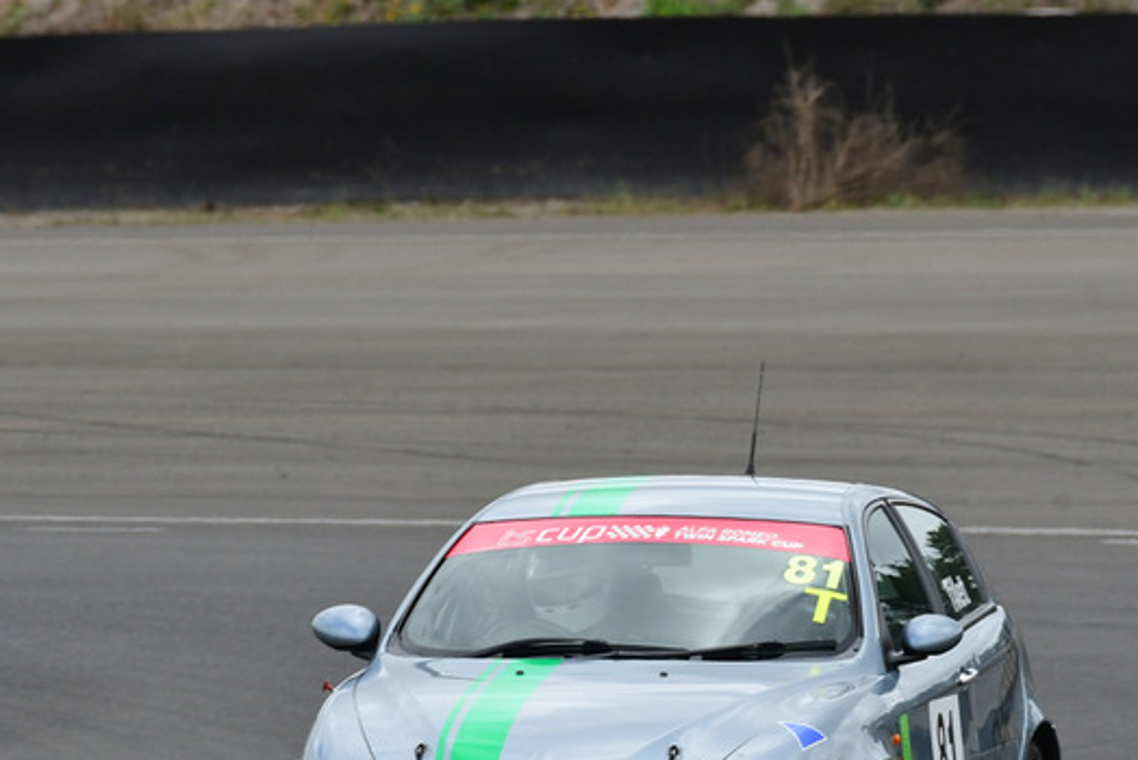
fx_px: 30394
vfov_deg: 1.4
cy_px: 534
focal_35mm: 961
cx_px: 612
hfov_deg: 2.1
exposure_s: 1/640
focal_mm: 420
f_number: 10
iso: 500
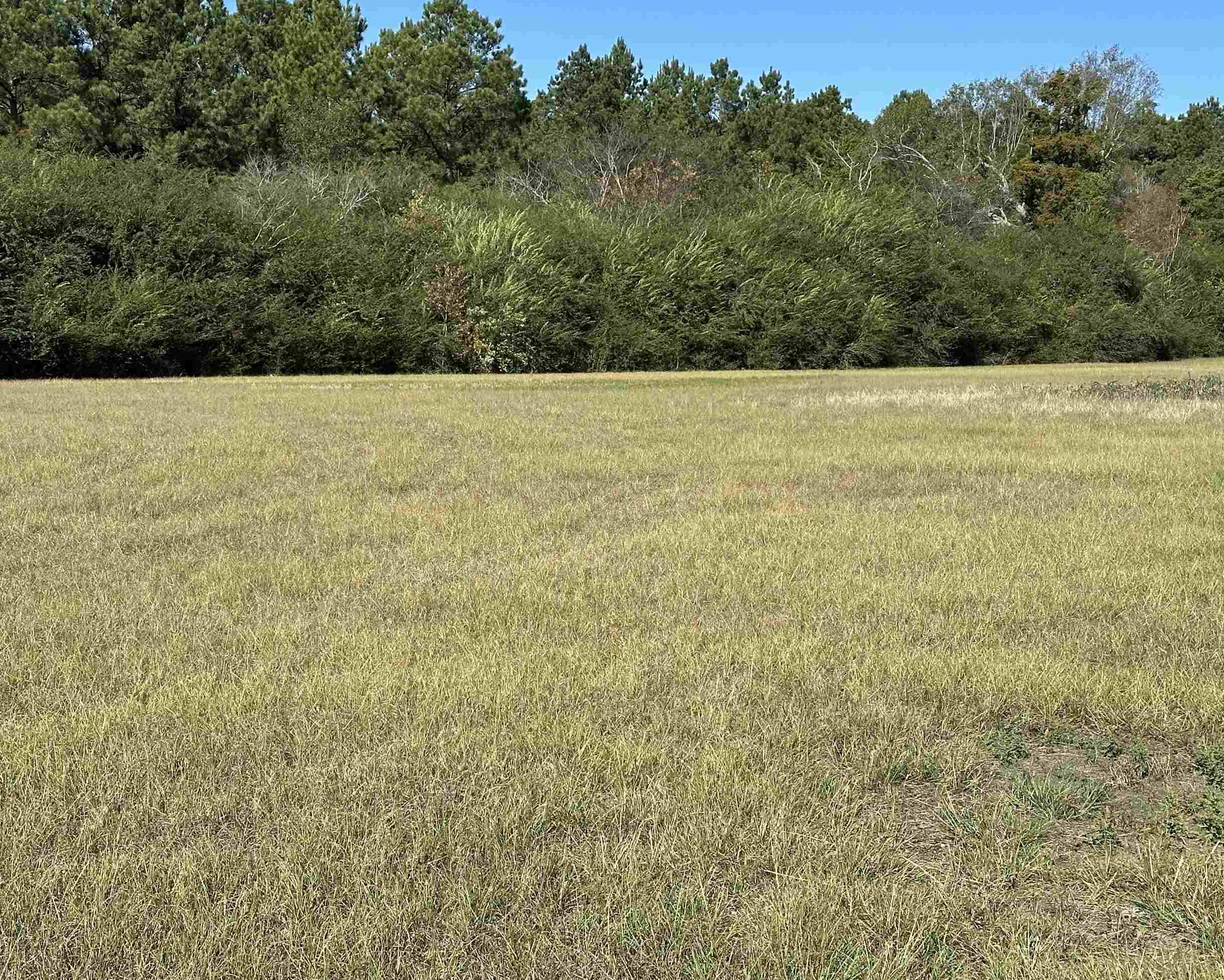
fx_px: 2138
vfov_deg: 25.8
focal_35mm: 59
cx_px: 538
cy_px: 441
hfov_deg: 31.9
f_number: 1.78
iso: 64
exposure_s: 1/3367
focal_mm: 6.86
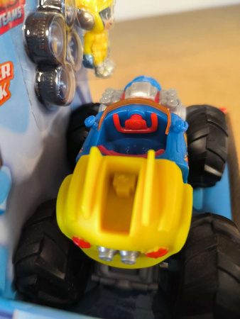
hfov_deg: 56.9
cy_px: 160
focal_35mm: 24
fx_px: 222
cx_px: 120
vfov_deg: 71.6
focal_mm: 5.24
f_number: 1.7
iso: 622
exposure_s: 1/50
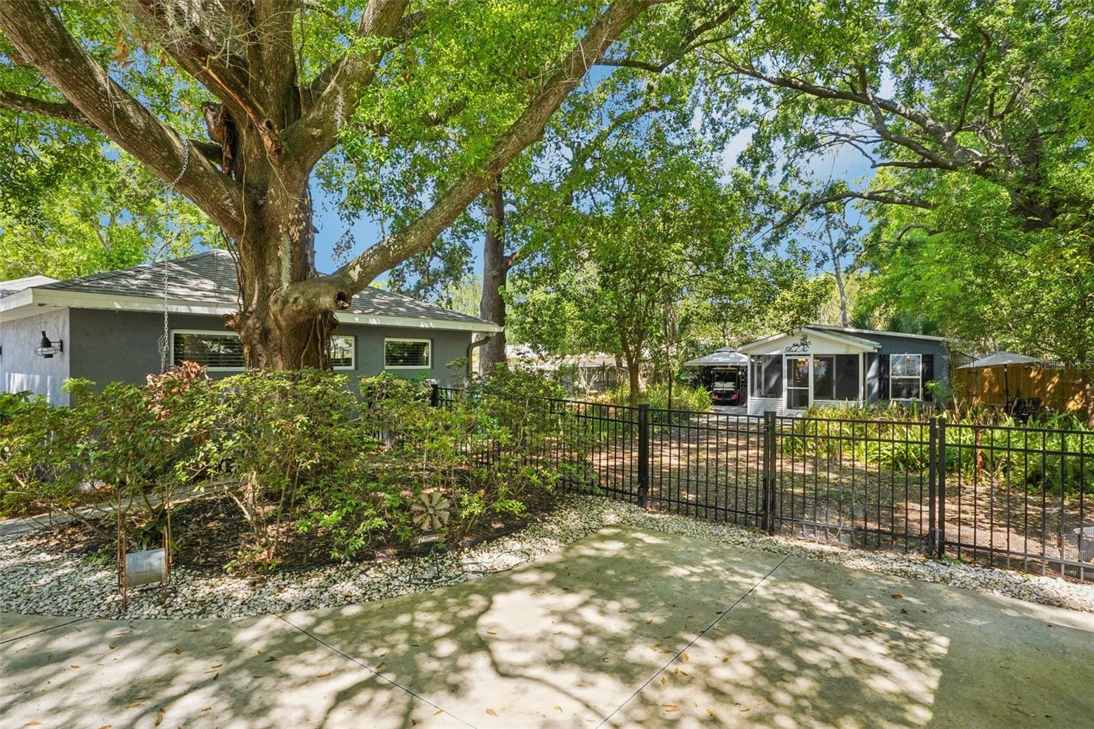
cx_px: 547
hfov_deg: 90.0
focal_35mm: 18
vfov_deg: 67.4
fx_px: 547
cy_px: 364
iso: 400
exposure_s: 1/25
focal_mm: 18
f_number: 20
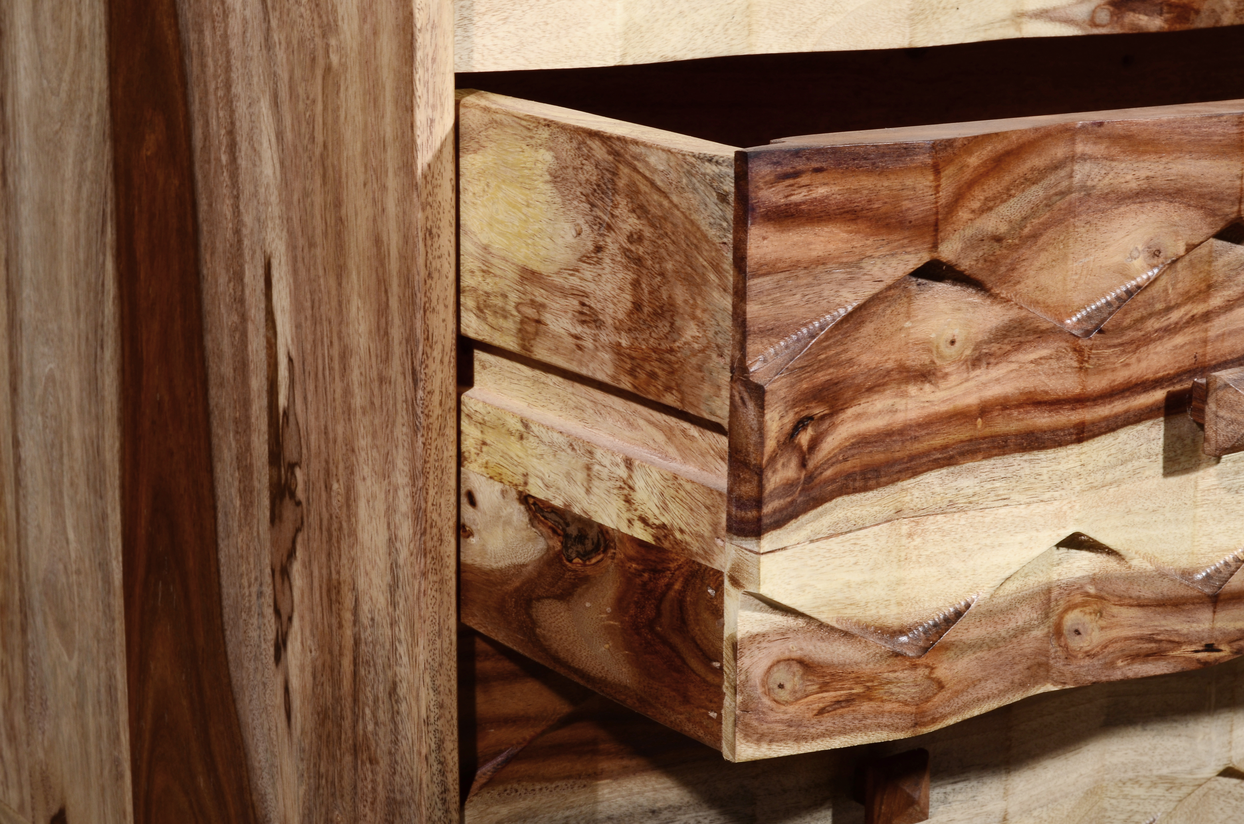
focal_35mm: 75
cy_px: 412
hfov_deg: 27.0
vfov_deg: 18.1
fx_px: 2586
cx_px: 622
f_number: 14
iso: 100
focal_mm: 50
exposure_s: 1/160
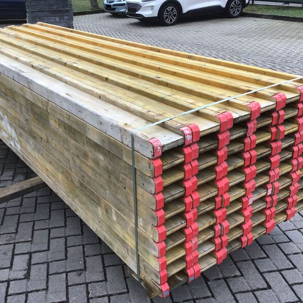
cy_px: 151
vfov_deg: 44.9
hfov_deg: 44.7
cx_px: 125
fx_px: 366
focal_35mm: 37
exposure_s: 1/100
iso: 25
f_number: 2.4
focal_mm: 3.3
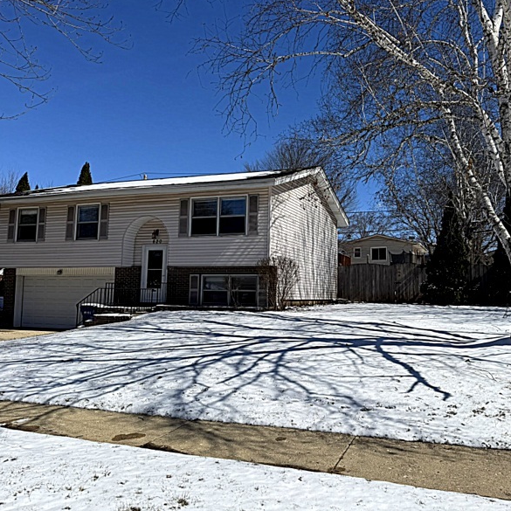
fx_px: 484
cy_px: 250
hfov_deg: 55.4
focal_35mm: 29
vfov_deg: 55.6
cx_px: 293
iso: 80
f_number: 1.78
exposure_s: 1/11905
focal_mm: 6.76
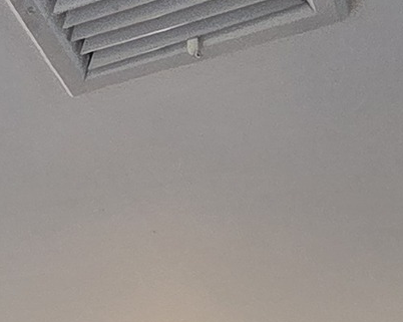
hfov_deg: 19.2
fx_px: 1156
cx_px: -3
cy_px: 937
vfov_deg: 11.0
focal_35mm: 97
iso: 320
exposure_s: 1/120
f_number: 2.2
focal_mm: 2.2
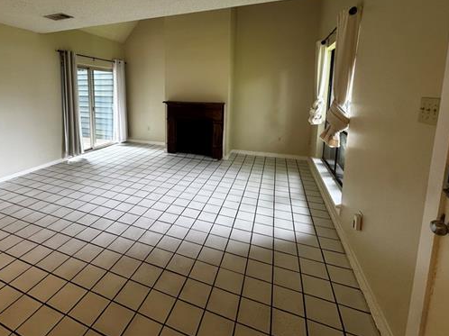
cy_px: 122
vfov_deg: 70.1
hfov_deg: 86.5
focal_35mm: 18
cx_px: 177
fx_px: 233
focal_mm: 2.22
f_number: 2.2
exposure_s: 1/120
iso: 200
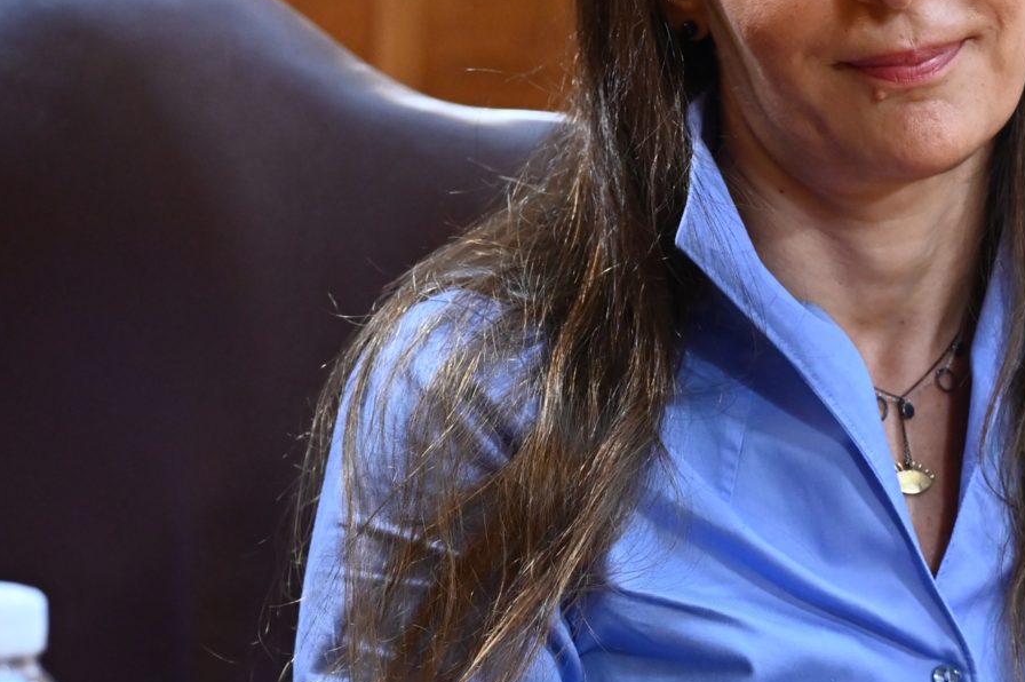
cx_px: 913
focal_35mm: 160
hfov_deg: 12.8
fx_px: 4552
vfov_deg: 8.6
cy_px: 241
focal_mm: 70
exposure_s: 1/200
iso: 2200
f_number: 4.5
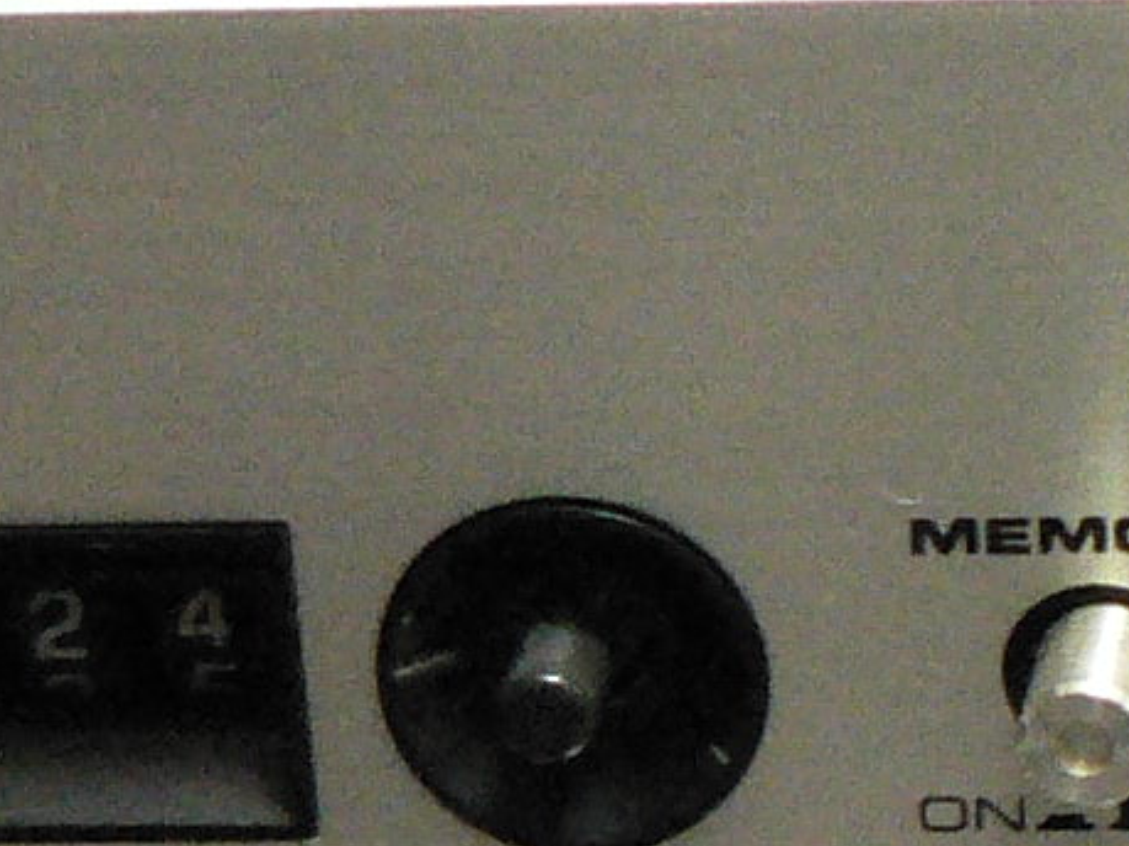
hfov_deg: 9.5
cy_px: 492
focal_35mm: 201
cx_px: 1874
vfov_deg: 7.4
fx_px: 6554
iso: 400
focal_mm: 6
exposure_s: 1/20
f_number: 2.8
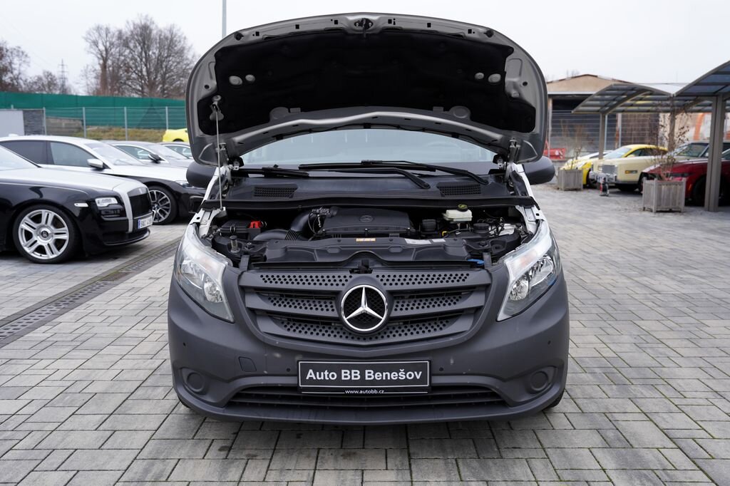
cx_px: 365
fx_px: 669
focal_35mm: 33
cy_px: 243
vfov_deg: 39.9
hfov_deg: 57.2
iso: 100
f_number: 4
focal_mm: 33
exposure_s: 1/80
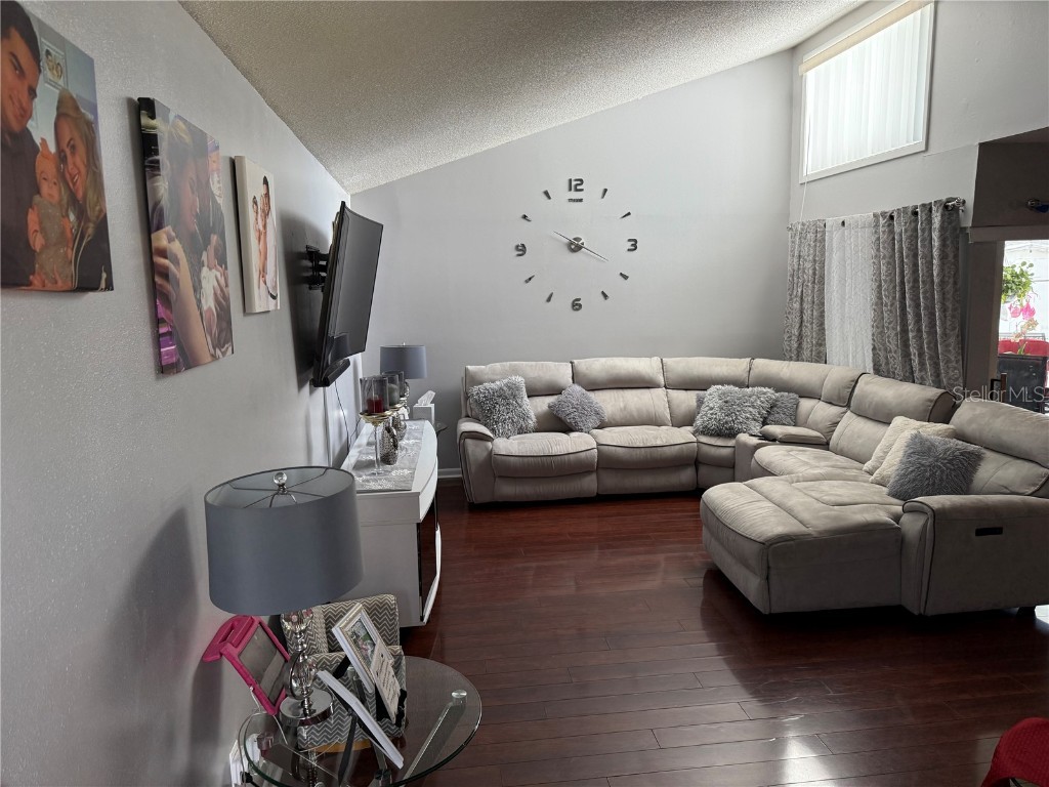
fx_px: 727
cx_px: 524
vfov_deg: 56.8
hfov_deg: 71.6
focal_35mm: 24
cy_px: 394
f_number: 1.78
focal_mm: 6.76
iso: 200
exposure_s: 1/201
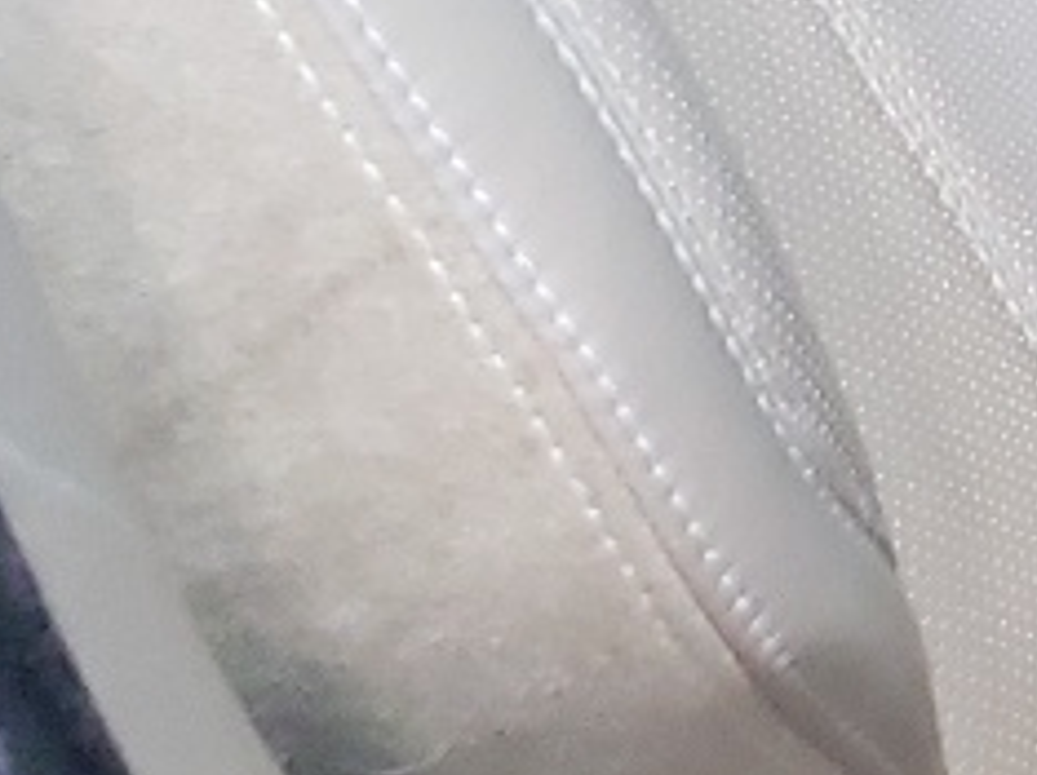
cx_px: 2987
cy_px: -403
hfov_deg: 9.2
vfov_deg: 8.1
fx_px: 5327
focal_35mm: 178
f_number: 1.5
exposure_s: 1/30
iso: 257
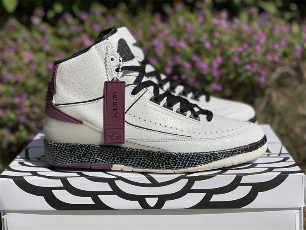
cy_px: 115
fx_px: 566
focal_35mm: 64
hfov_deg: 30.3
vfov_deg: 22.9
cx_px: 153
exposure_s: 1/4065
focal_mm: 7.5
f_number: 2.2
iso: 32
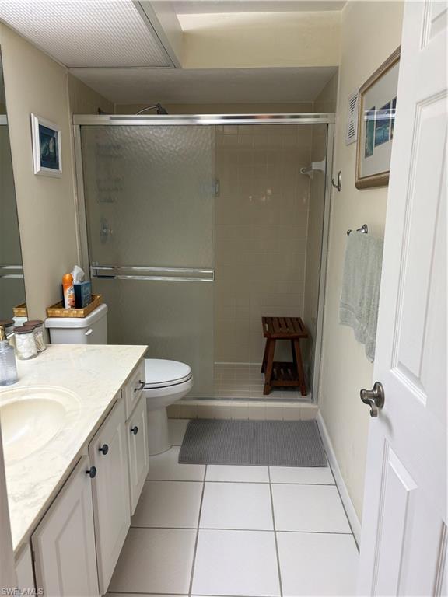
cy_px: 298
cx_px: 224
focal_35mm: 26
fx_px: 449
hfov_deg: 53.1
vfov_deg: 67.3
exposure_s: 1/60
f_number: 1.6
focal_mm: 5.96
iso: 80
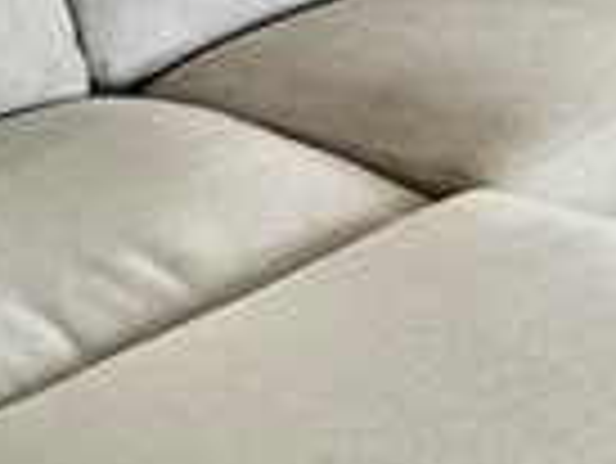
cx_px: 1412
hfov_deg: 14.5
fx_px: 1728
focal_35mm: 97
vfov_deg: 14.0
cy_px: -293
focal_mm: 1.57
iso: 320
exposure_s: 1/60
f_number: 1.8
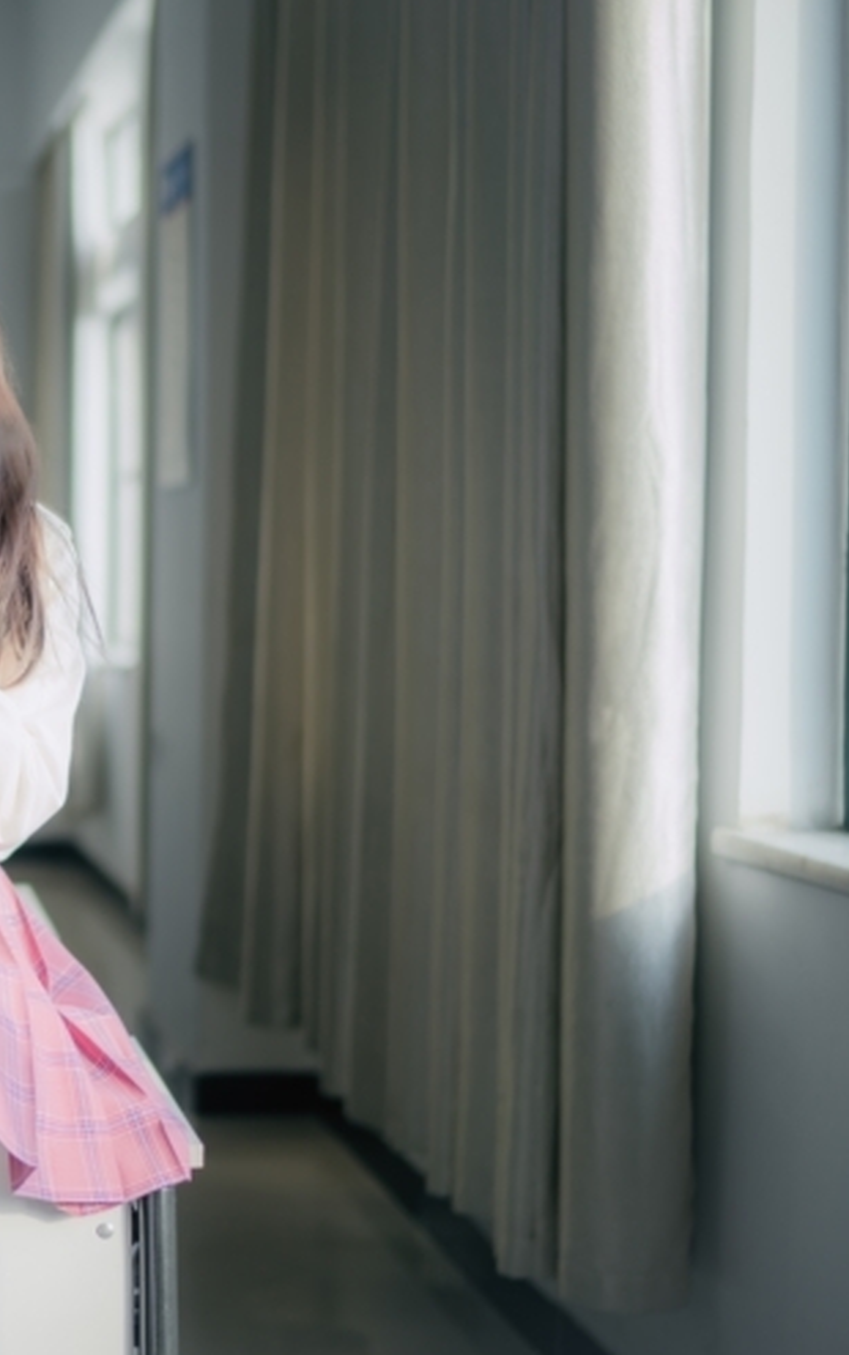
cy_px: 679
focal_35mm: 54
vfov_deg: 37.5
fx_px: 1996
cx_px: -142
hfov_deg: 22.3
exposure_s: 1/320
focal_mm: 35
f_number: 1.4
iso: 100
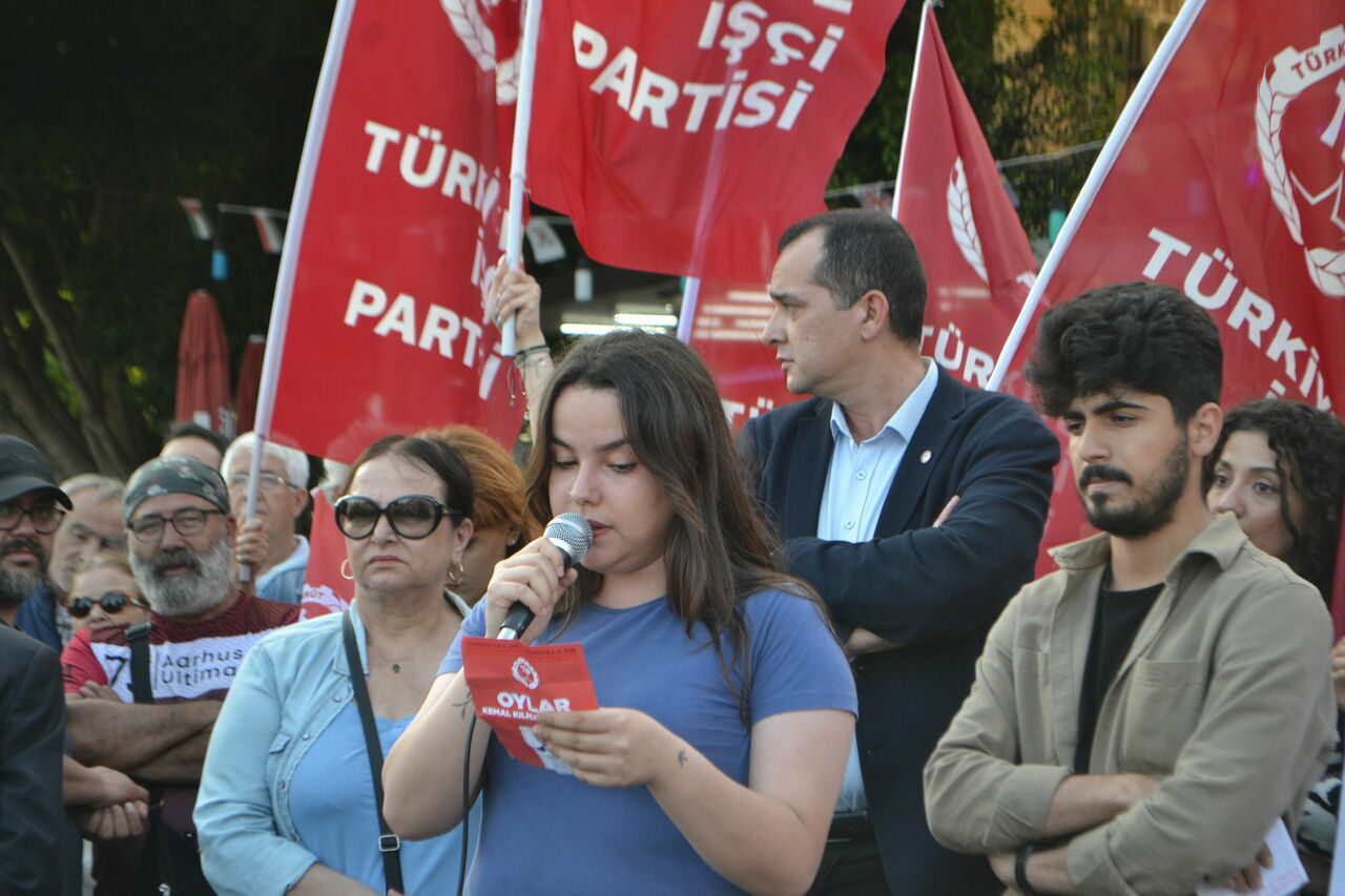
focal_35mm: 82
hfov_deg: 24.6
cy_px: 448
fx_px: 3082
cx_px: 672
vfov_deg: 16.5
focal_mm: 55
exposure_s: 1/125
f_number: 5.6
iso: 360
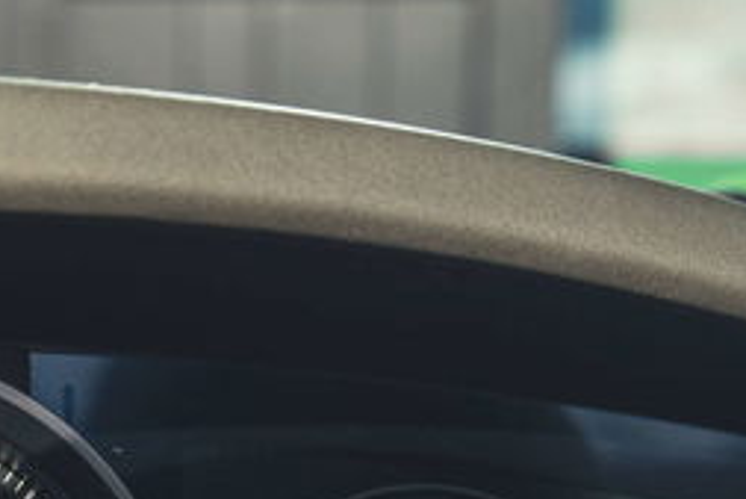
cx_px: 18
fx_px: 2011
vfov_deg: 13.5
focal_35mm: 97
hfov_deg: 20.4
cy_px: 700
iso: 200
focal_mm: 32
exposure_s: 1/320
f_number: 5
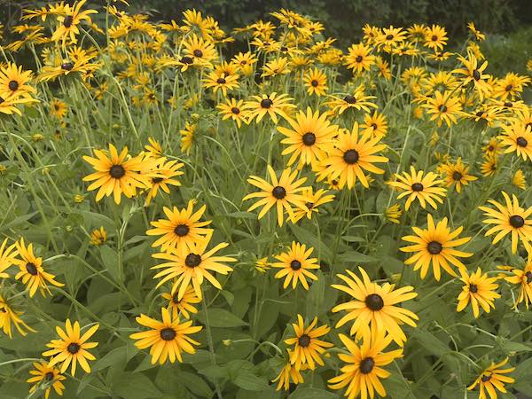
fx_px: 400
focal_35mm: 26
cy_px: 200
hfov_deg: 67.3
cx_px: 266
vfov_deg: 53.1
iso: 64
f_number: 1.5
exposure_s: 1/121
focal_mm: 5.7
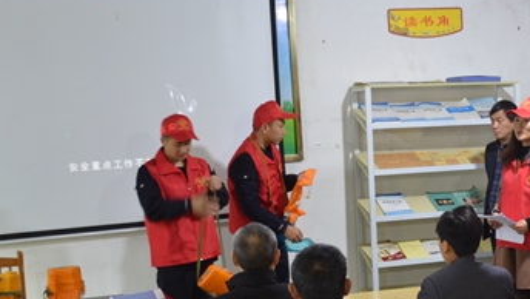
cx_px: 407
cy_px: 219
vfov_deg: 17.2
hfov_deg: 29.6
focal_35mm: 70
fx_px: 984
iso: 800
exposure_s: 1/20
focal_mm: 24
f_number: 3.8
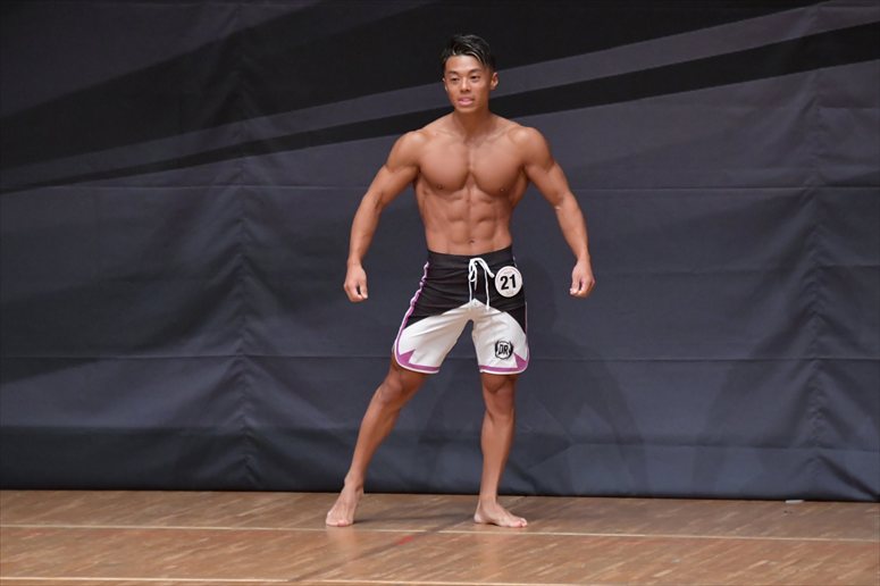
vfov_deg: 4.0
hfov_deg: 6.0
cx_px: 440
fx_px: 8429
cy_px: 293
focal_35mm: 345
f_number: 5.6
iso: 6400
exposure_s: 1/400
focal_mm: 230
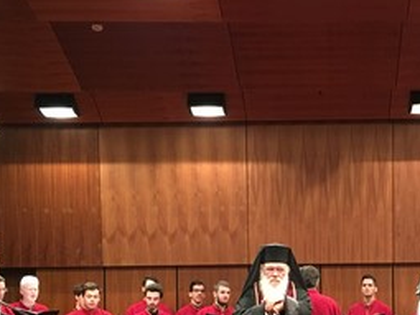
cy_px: 251
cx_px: 356
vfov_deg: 19.7
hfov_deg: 25.7
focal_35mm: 74
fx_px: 897
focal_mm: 4.15
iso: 200
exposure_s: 1/33
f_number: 2.2
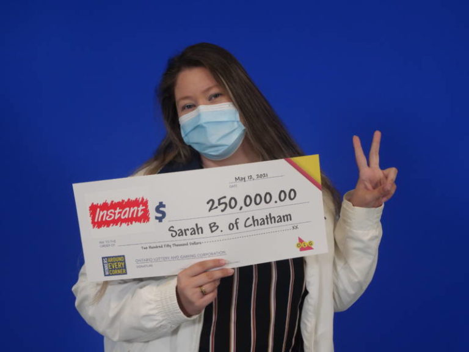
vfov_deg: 25.2
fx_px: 786
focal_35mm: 58
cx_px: 234
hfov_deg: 33.2
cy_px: 176
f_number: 5
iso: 1600
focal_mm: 29
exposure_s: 1/320
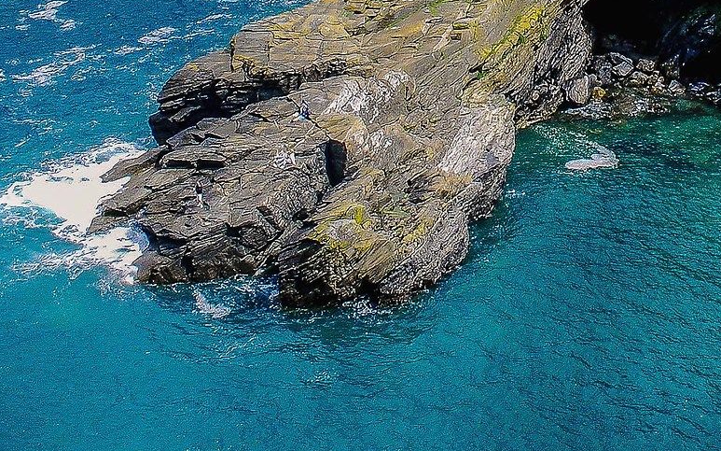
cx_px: 597
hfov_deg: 21.5
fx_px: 1867
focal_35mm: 95
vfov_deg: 13.1
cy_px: -212
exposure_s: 1/50
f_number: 18
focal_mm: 20
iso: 125
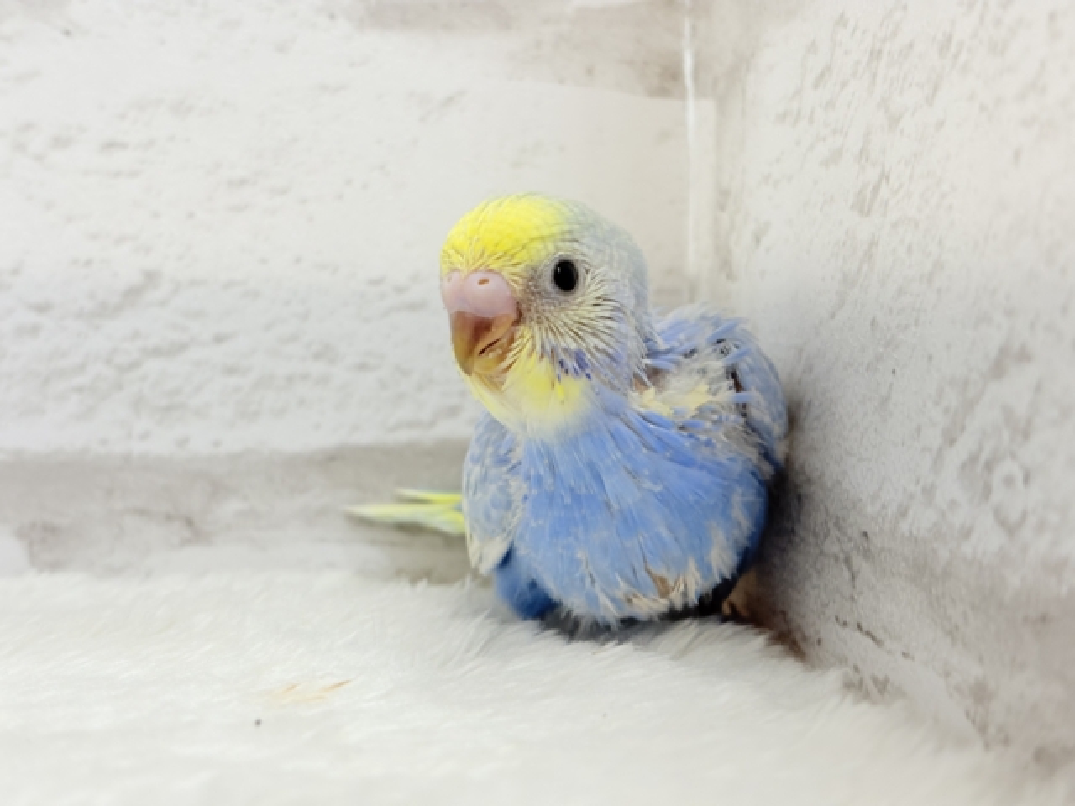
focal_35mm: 52
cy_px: 403
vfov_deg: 28.0
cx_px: 538
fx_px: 1615
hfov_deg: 36.8
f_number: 1.6
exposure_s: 1/100
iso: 100
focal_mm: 5.96
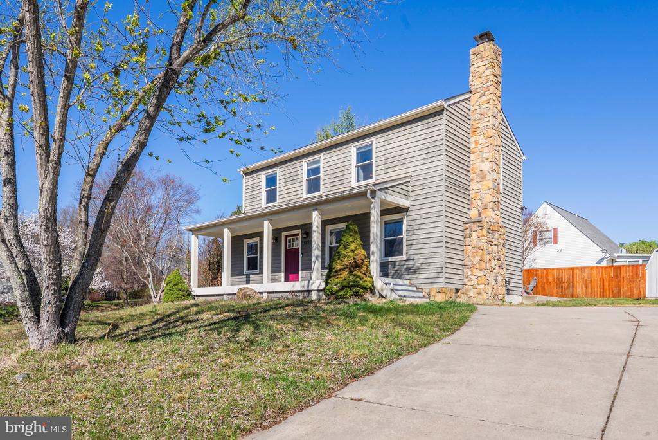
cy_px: 220
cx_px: 329
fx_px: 439
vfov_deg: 53.2
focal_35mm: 24
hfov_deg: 73.7
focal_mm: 24
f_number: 10
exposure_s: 1/200
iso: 80
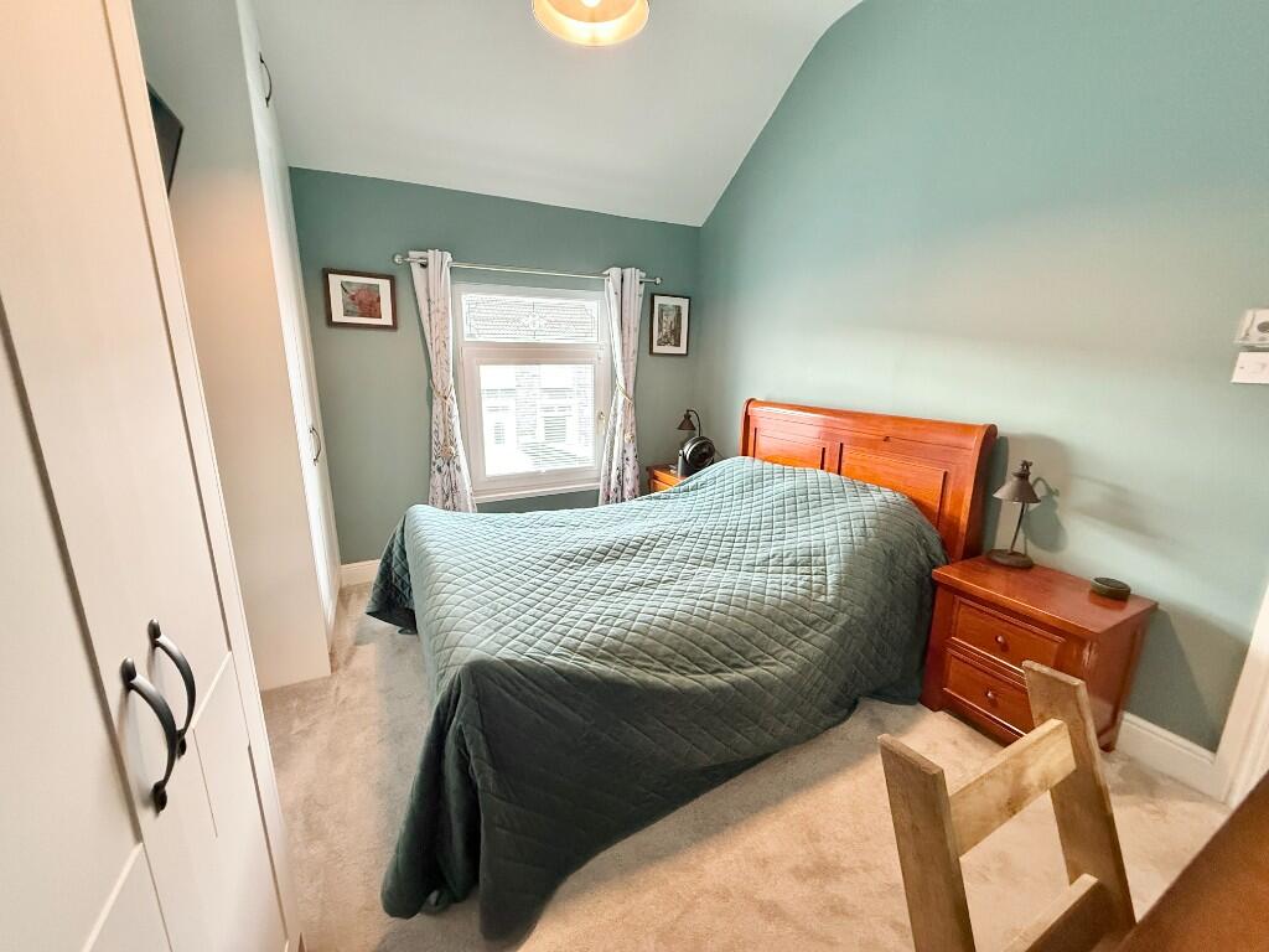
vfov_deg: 85.7
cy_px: 476
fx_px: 513
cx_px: 634
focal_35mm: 14
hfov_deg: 102.1
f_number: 2.2
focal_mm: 2.22
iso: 640
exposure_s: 1/60
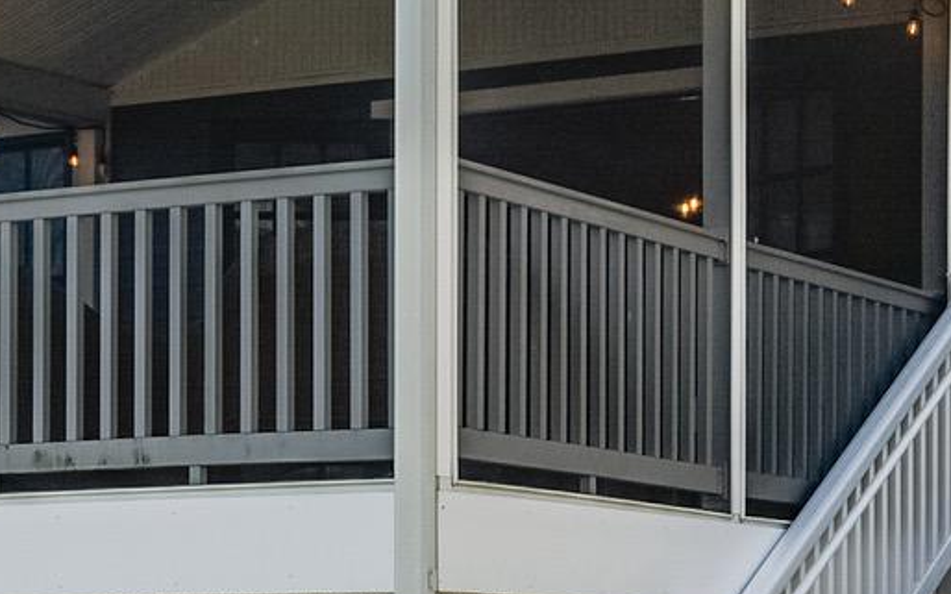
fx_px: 3265
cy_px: 283
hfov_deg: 16.6
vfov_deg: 10.4
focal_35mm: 126
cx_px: 418
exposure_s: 1/200
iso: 100
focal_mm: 31
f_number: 7.1
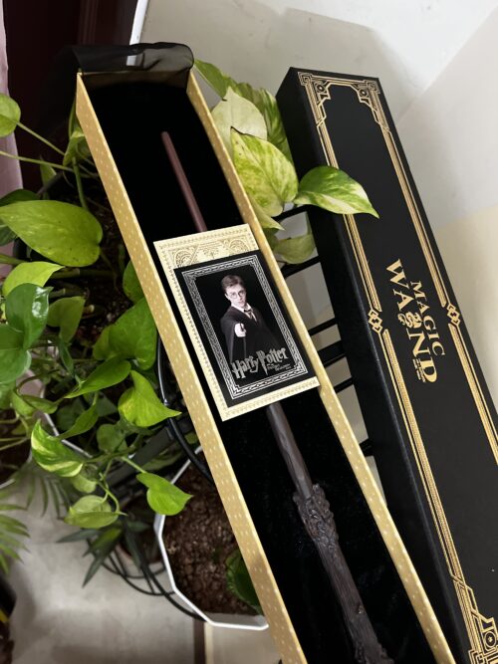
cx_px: 249
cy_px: 332
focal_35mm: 26
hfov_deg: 53.0
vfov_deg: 67.3
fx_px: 499
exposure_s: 1/25
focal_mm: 5.1
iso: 500
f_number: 1.6
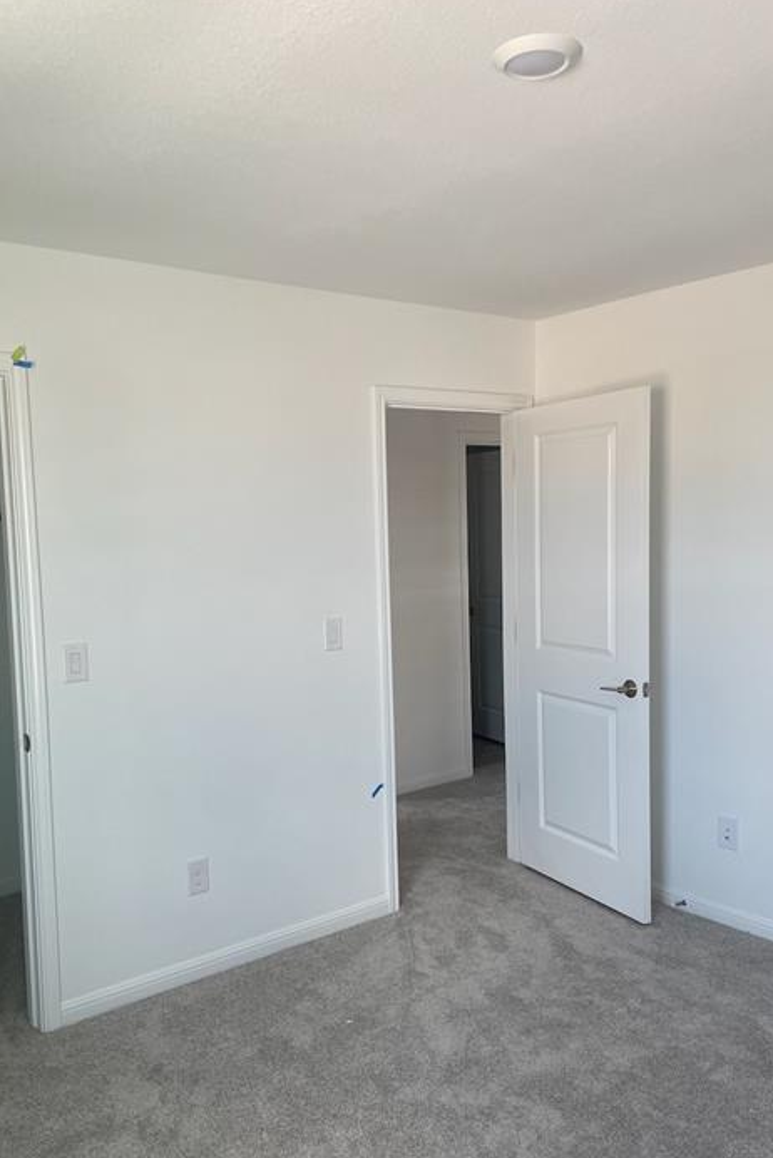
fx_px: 965
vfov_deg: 61.8
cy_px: 623
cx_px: 335
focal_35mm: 30
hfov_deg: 43.5
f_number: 1.6
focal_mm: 4.2
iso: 64
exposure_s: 1/121
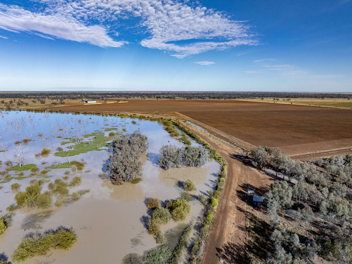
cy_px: 132
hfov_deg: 71.6
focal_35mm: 24
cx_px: 176
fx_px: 244
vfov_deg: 56.8
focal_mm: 12.29
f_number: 2.8
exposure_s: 1/500
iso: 200
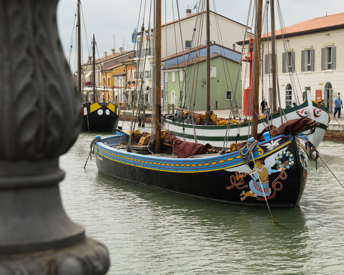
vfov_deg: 21.3
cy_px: 139
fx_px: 733
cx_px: 204
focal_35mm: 72
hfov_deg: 26.4
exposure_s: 1/250
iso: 200
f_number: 9
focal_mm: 42
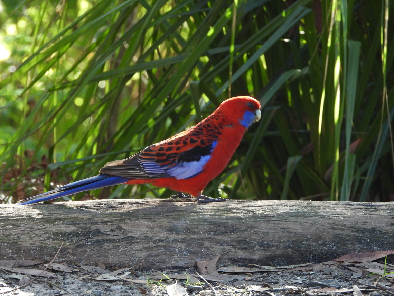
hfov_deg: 3.1
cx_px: 197
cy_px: 148
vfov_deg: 2.3
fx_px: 7398
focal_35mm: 650
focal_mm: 117
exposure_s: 1/60
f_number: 5
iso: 400
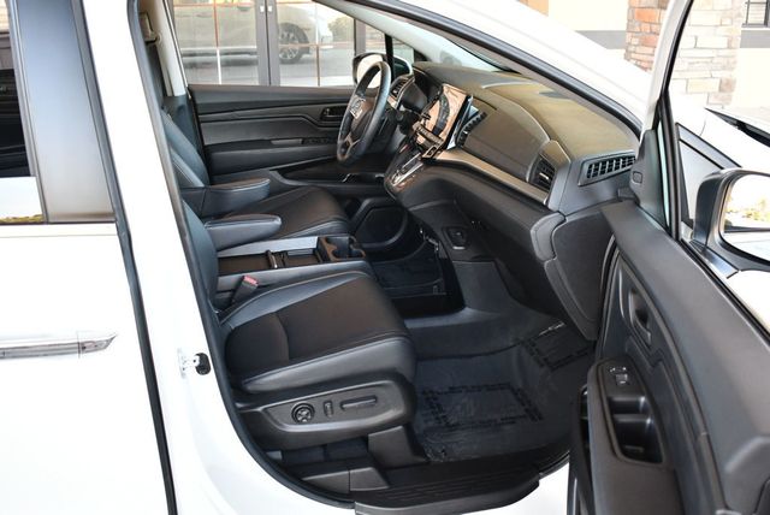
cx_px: 385
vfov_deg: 36.9
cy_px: 258
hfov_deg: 53.1
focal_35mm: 36
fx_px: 771
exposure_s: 1/200
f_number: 3.5
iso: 800
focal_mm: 18
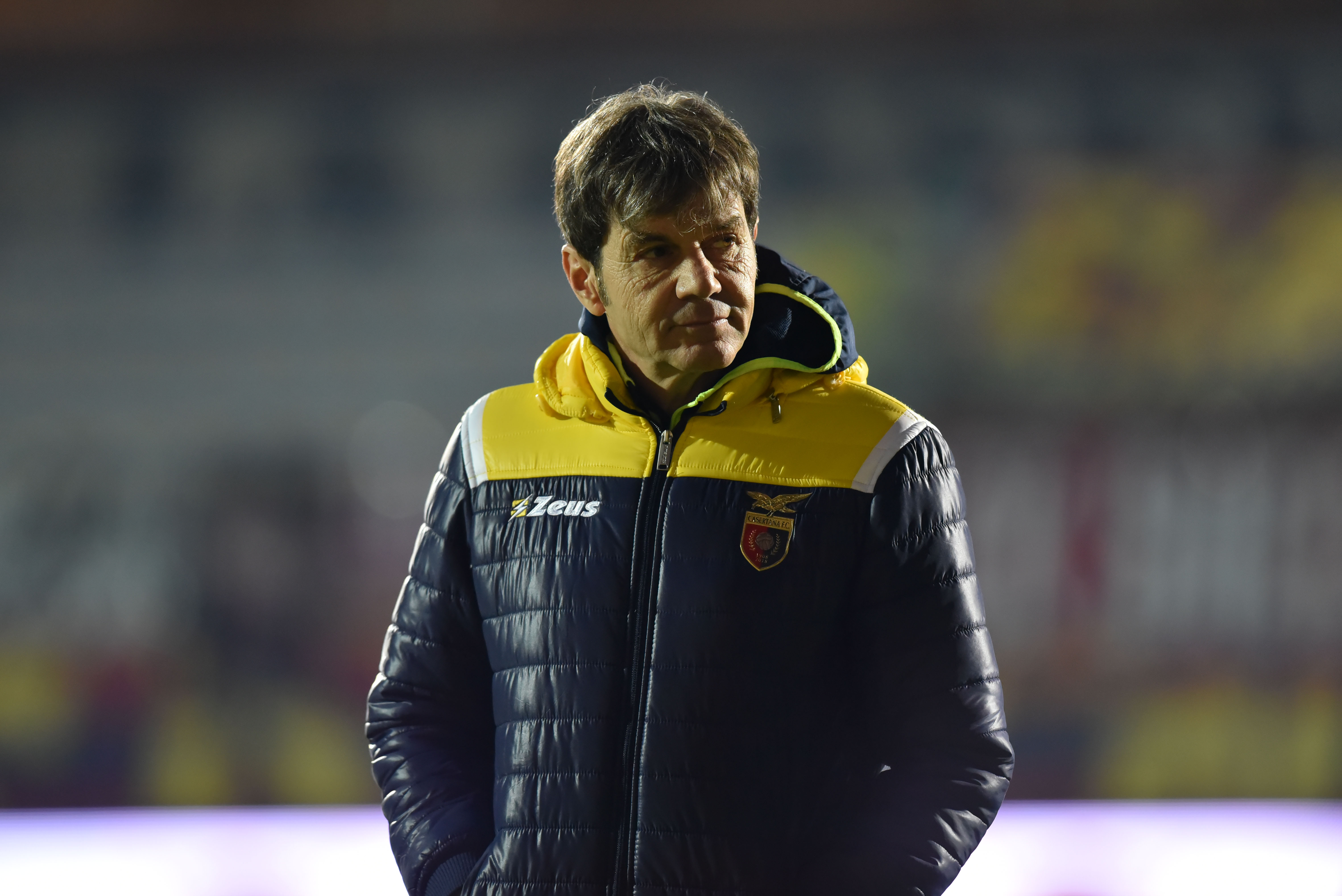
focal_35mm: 400
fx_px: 14916
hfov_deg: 5.2
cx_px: 671
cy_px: 448
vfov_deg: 3.4
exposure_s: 1/400
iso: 3200
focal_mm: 400
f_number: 3.2
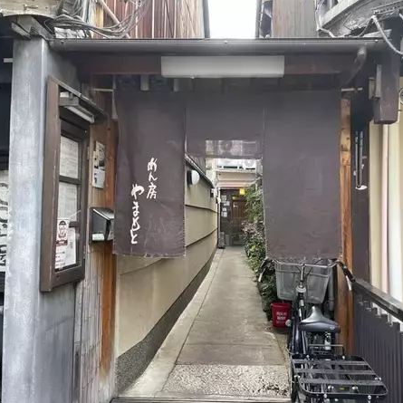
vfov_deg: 52.5
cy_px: 203
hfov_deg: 52.4
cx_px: 223
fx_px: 408
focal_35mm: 31
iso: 50
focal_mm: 4.2
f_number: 1.6
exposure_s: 1/121
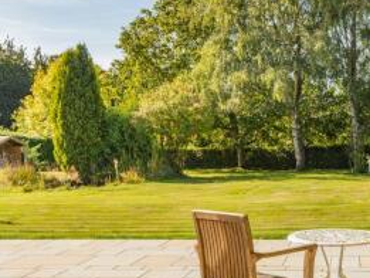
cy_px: 160
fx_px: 599
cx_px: 268
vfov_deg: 26.1
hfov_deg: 33.8
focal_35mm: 56
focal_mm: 32
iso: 200
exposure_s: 1/400
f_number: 7.1
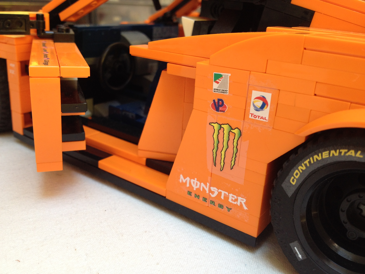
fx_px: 369
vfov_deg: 40.7
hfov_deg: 52.6
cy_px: 137
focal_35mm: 35
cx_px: 182
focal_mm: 4.28
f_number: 2.4
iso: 64
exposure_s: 1/60
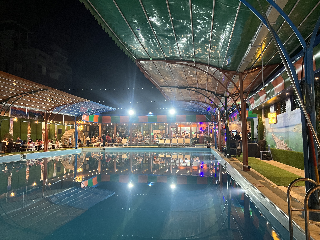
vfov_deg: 53.1
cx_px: 160
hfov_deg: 67.3
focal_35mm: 26
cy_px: 120
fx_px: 240
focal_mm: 5.7
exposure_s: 1/50
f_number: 1.5
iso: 500
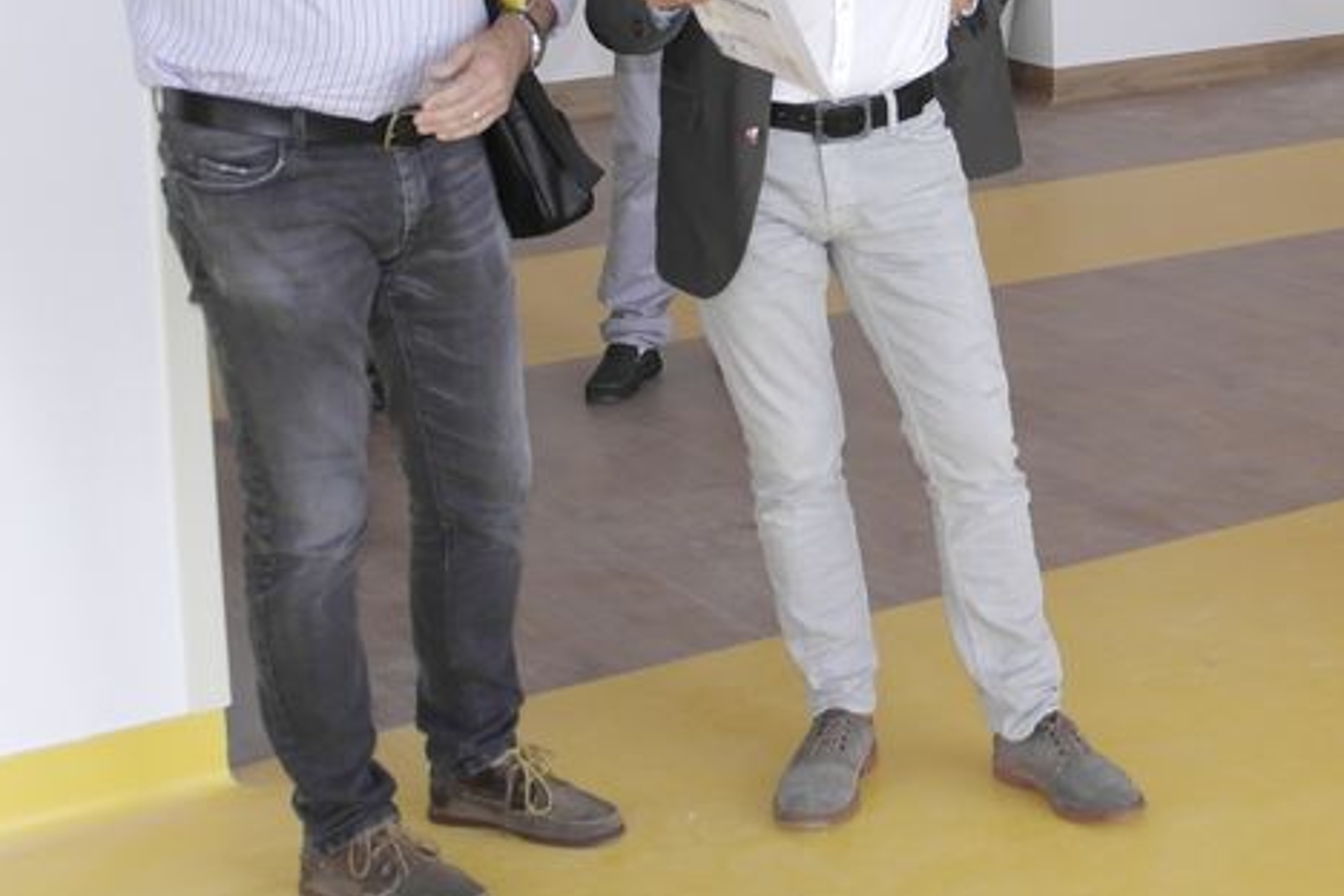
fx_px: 2874
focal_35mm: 77
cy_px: -3
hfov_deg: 24.9
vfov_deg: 17.3
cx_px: 1378
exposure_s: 1/80
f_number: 3.5
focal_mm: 20
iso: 200
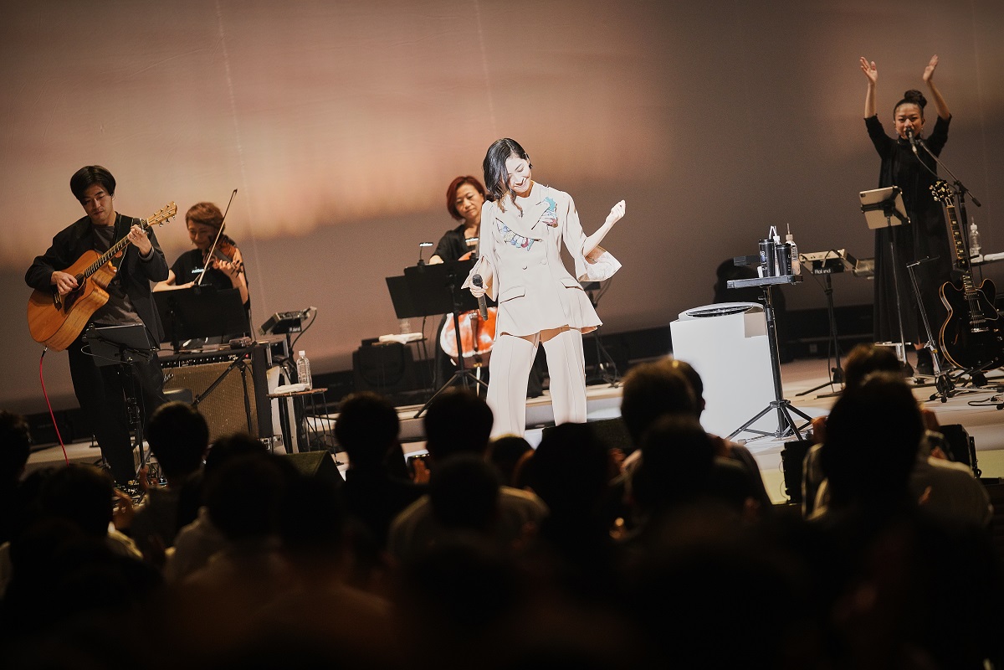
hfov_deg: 10.3
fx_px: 5577
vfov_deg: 6.9
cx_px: 502
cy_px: 335
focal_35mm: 200
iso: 1000
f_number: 2.8
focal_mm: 200
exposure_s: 1/400
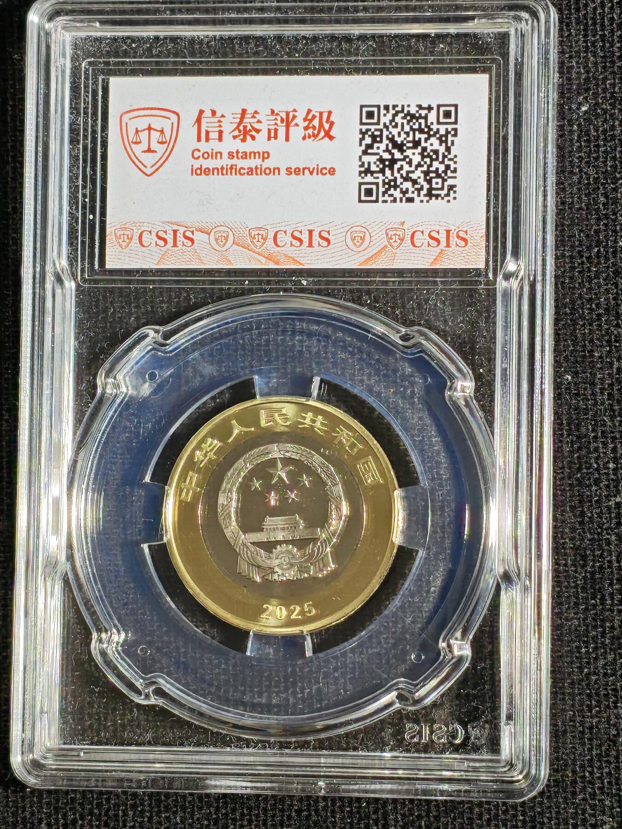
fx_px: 2659
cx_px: 311
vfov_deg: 17.7
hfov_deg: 13.3
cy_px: 414
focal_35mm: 111
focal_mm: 4.94
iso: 50
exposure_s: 1/442
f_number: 1.5
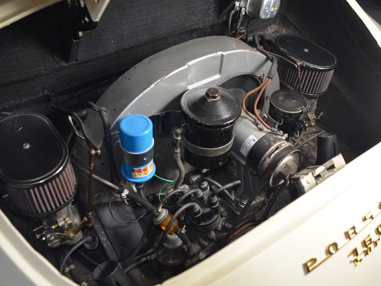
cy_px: 144
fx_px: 363
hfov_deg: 55.4
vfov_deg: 42.9
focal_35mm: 33
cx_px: 189
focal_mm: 20
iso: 400
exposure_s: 1/60
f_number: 3.5
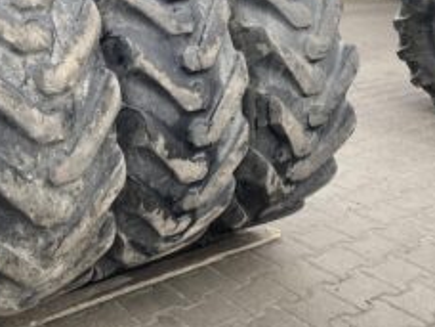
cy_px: 129
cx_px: 50
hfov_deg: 36.6
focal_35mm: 49
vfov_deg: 29.6
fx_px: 616
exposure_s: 1/232
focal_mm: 4.25
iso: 32
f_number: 1.8
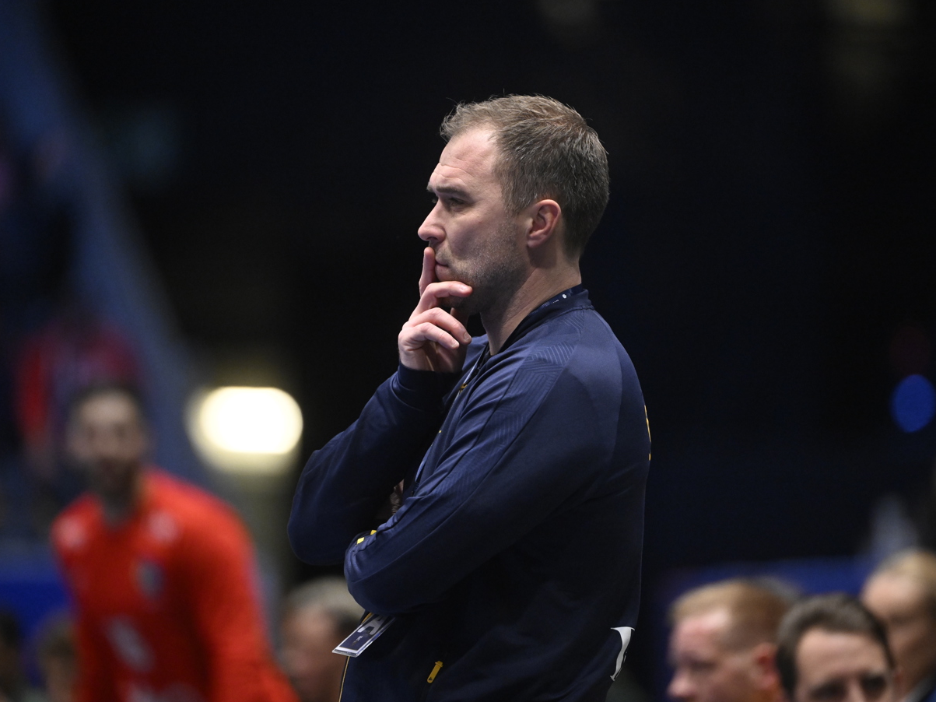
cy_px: 350
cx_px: 527
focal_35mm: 413
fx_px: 11166
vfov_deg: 3.6
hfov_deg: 4.8
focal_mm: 380
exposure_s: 1/320
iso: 5000
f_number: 4
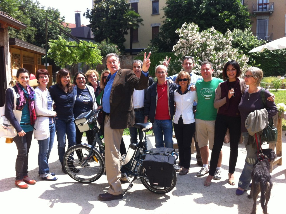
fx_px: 289
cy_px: 107
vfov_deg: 40.6
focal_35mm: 35
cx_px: 143
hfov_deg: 52.7
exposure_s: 1/505
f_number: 2.8
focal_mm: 3.85
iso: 80
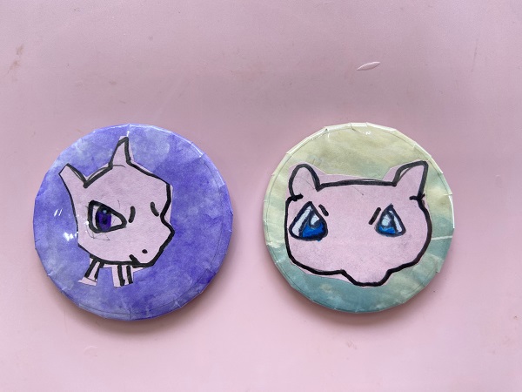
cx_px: 261
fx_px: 392
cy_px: 196
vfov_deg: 53.1
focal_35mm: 26
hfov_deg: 67.3
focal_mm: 4.25
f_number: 1.8
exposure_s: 1/122
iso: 64
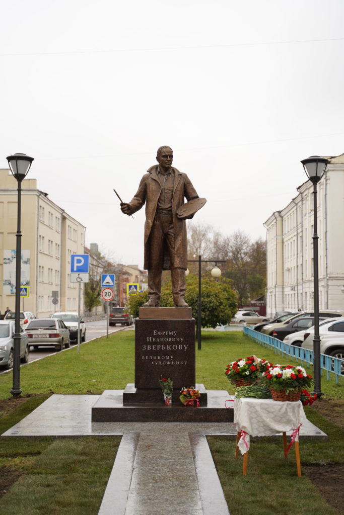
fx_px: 716
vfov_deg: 39.6
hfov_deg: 27.0
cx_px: 172
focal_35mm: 50
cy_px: 258
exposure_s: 1/250
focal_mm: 50
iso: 100
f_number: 2.8
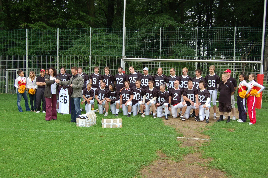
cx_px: 134
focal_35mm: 39
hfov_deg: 49.6
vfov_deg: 34.1
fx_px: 290
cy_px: 89
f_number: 5.6
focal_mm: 26
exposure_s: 1/125
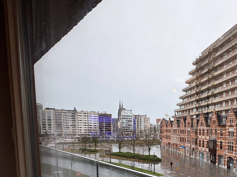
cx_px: 203
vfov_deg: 51.2
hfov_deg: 61.2
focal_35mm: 25
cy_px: 143
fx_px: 171
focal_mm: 2.22
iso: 50
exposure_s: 1/100
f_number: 2.2
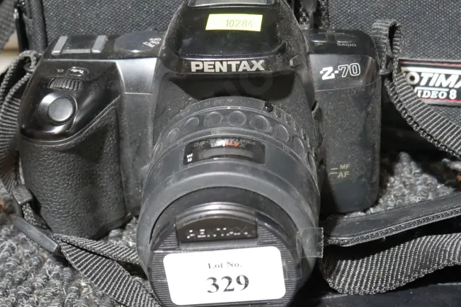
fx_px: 922
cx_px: 232
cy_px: 96
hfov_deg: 28.1
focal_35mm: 72
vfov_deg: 18.9
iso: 2500
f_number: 4.7
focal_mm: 22
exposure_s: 1/60
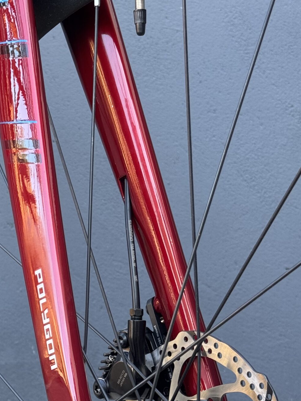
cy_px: 209
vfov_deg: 21.1
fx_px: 1078
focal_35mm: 93
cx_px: 26
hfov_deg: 15.7
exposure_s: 1/121
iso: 80
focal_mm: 6.76
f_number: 1.78
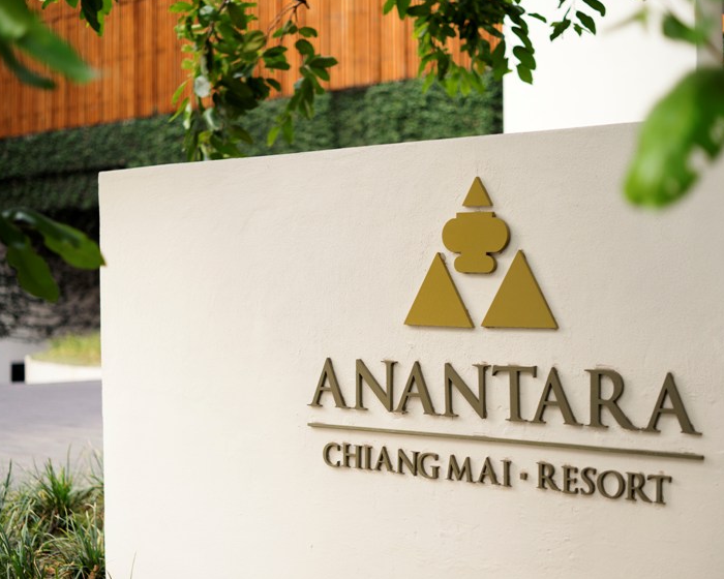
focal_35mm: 57
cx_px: 315
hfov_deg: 33.0
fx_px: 1221
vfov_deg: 26.7
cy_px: 288
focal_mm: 50
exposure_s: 1/400
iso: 160
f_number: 2
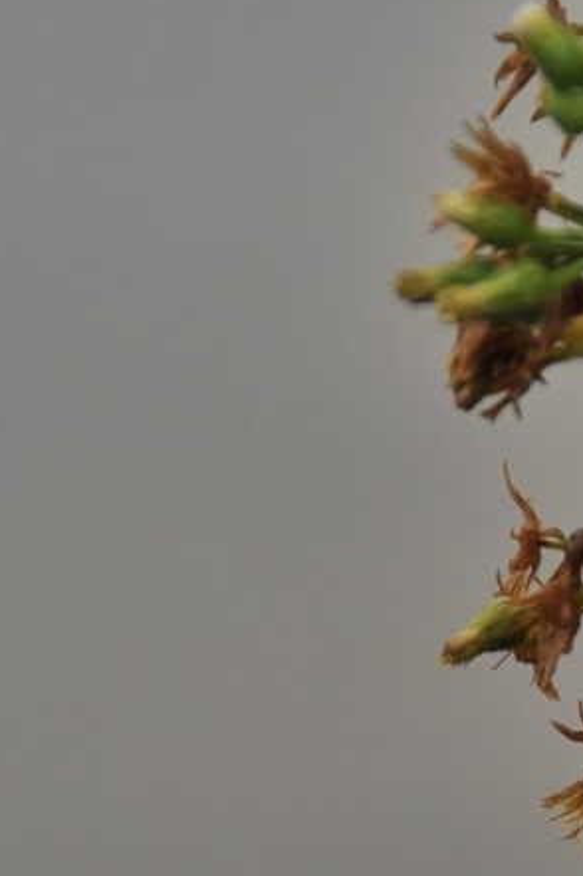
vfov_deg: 2.5
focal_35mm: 815
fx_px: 19827
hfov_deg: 1.7
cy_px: 813
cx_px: 656
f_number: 5.6
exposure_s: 1/125
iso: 400
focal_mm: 200
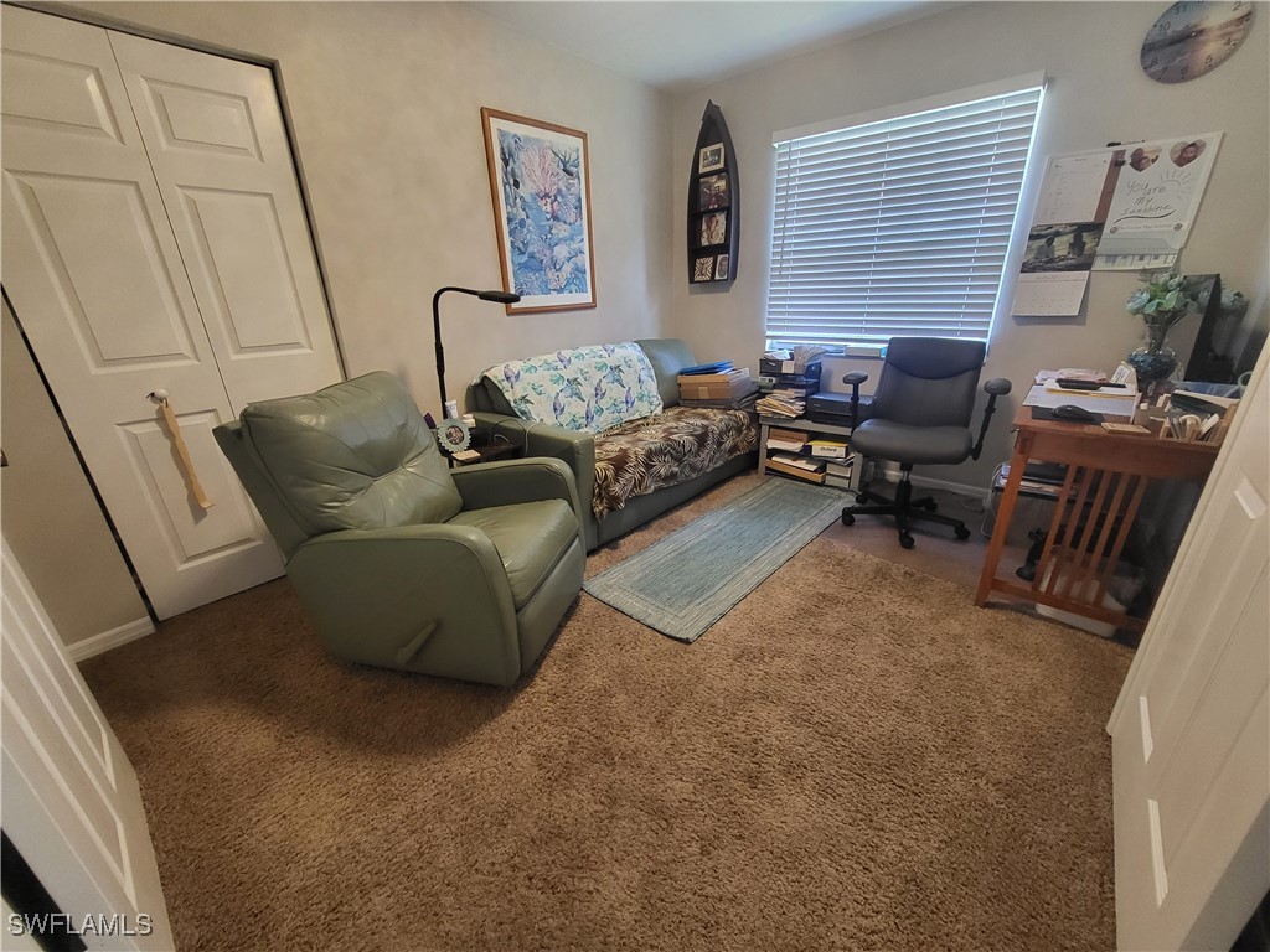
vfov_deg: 89.9
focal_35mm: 13
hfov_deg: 106.2
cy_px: 476
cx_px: 635
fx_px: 477
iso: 320
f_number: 2.2
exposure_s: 1/40
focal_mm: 1.74
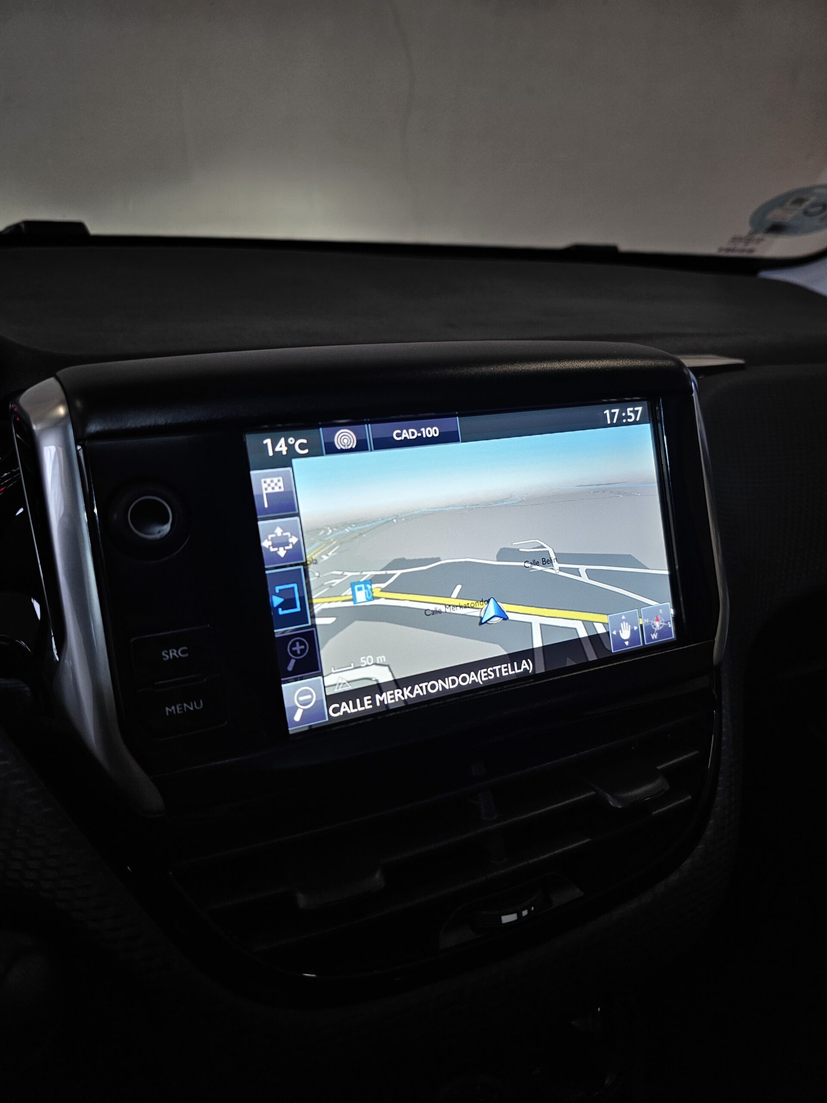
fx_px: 733
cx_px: 414
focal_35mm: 23
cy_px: 552
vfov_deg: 73.9
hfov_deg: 58.9
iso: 40
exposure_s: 1/50
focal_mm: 6.3
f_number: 1.7
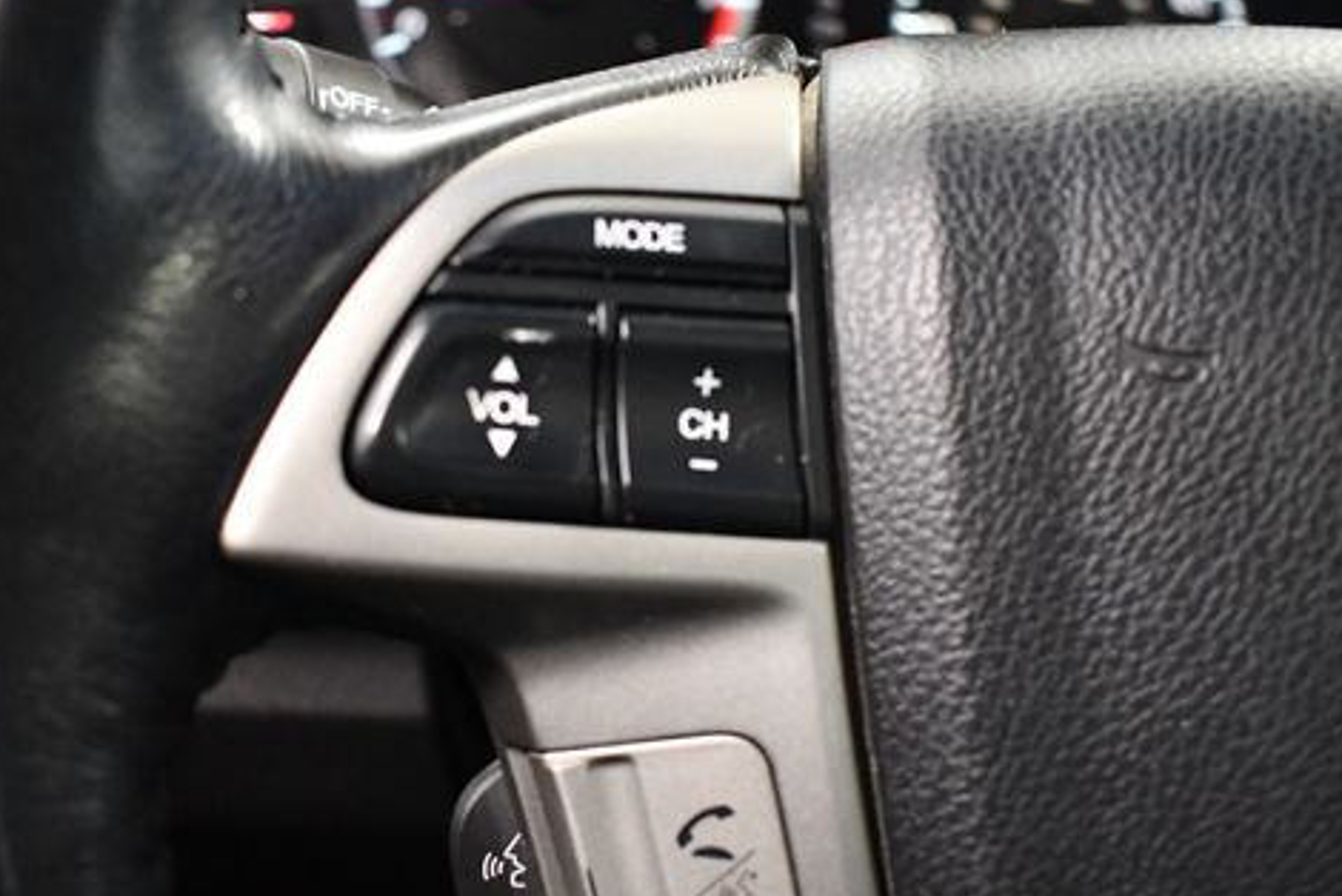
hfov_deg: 40.2
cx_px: 577
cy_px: 534
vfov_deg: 27.5
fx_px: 1828
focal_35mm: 49
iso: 4000
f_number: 3.5
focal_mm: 18
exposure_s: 1/60
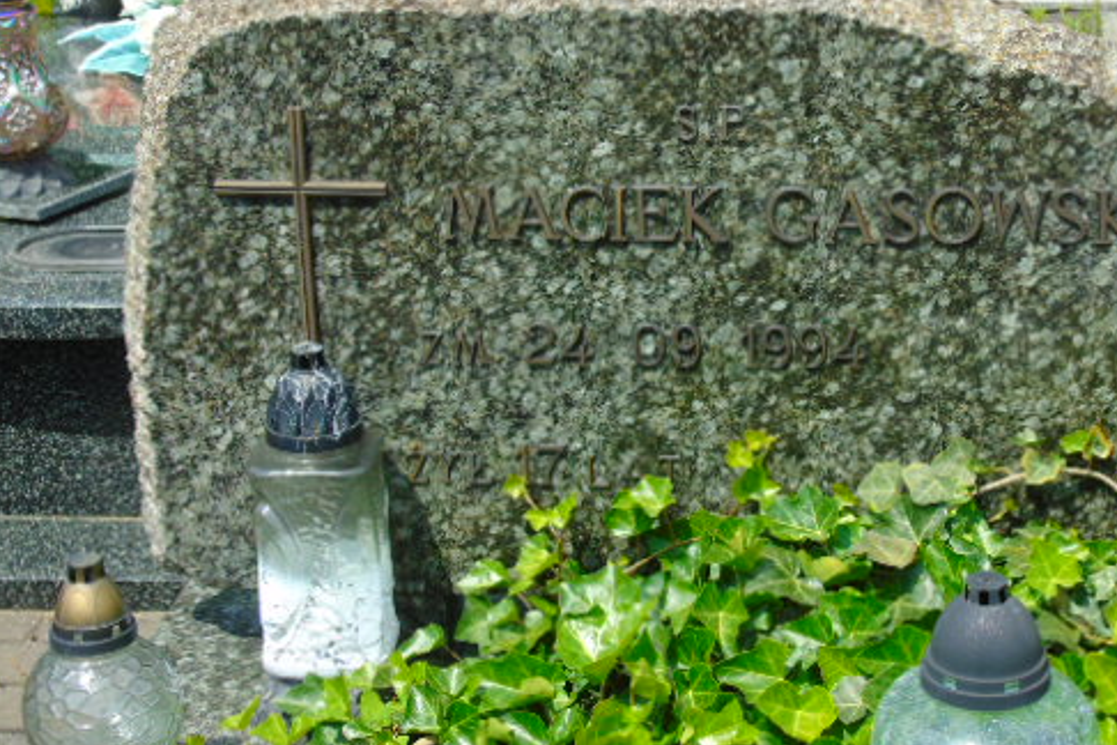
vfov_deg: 18.4
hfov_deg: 27.2
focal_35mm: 74
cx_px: 710
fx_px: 2296
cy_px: 418
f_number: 4.3
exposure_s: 1/400
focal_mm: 9.6
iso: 80
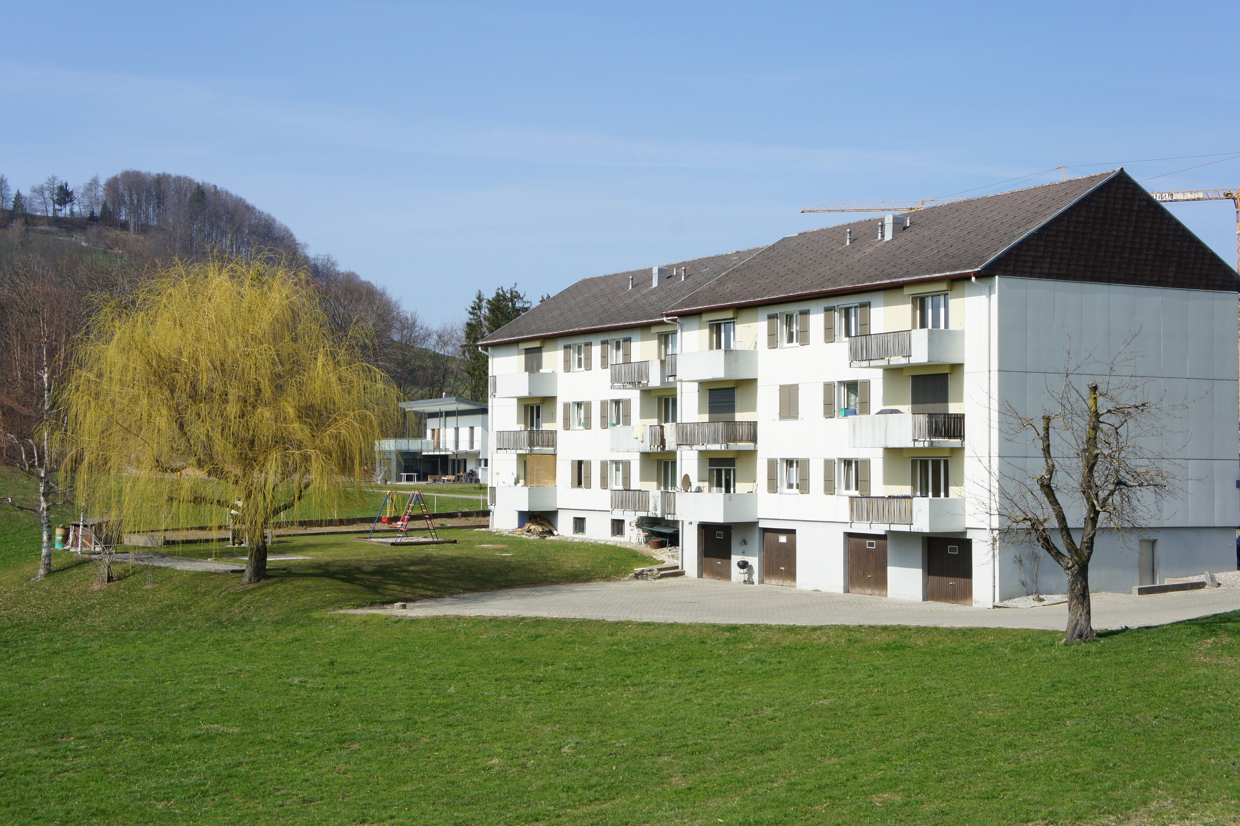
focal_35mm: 51
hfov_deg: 39.2
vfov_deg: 26.7
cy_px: 417
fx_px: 1740
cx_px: 631
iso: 200
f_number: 13
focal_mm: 33
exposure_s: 1/200
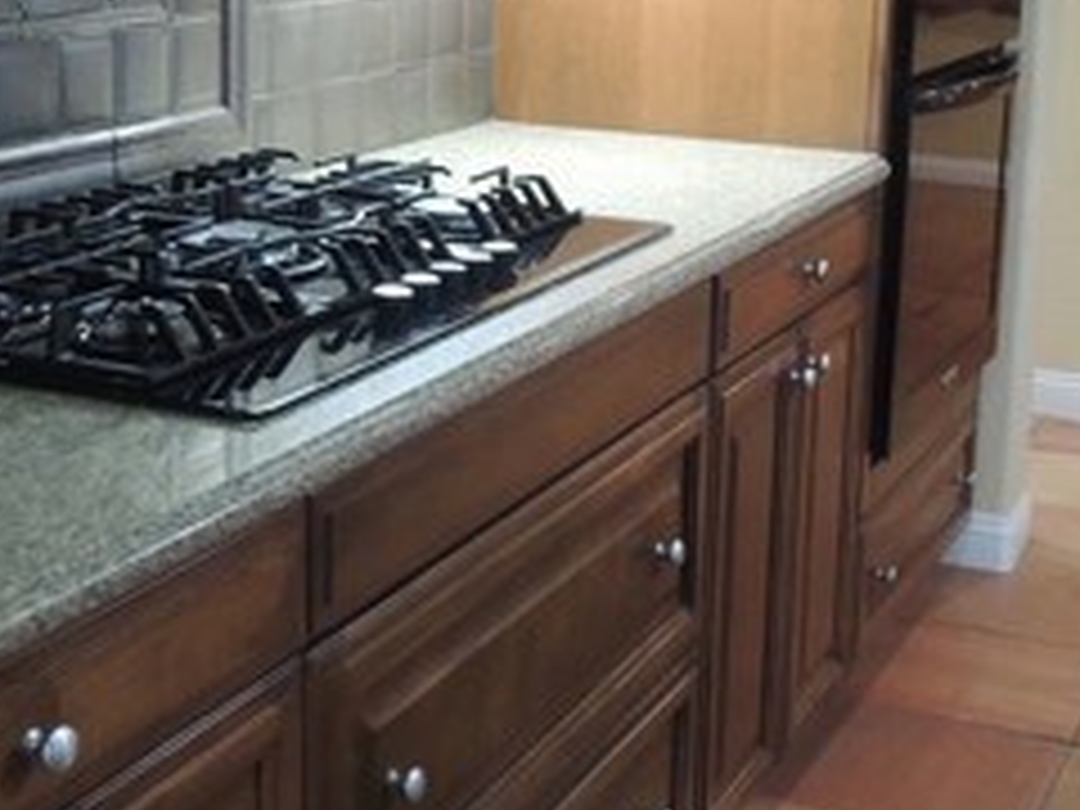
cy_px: 256
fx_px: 1997
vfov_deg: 22.8
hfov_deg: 30.3
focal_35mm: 64
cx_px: 540
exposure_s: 1/13
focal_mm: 4.3
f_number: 3
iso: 400
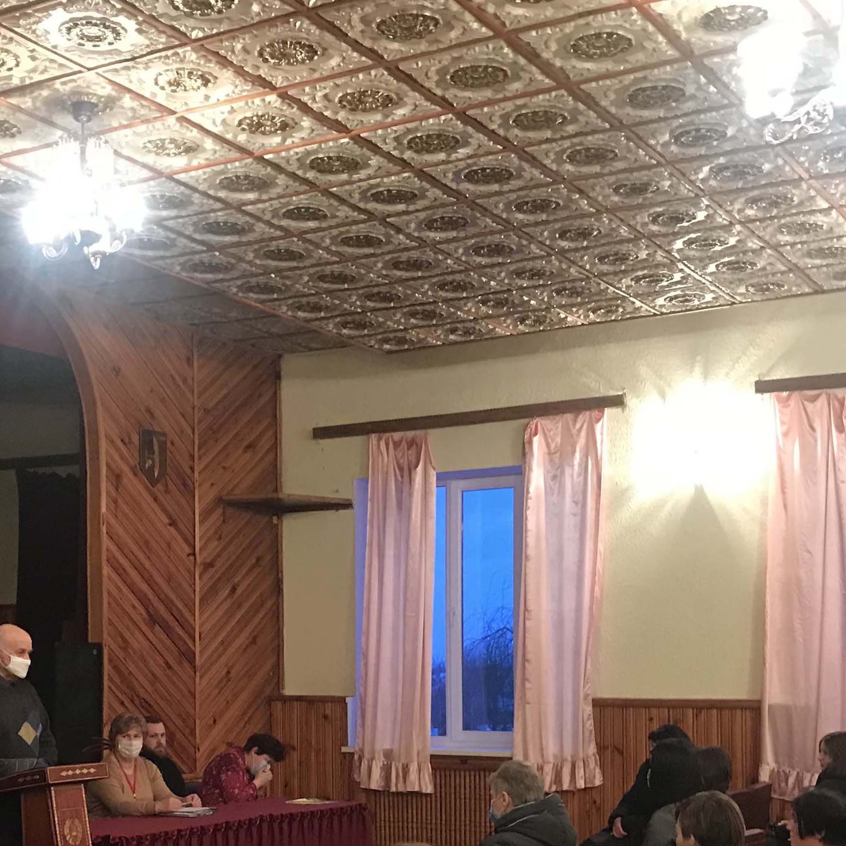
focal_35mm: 58
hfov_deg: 29.3
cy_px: 667
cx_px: 266
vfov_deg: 29.0
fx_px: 1604
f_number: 1.8
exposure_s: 1/14
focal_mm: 3.99
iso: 100
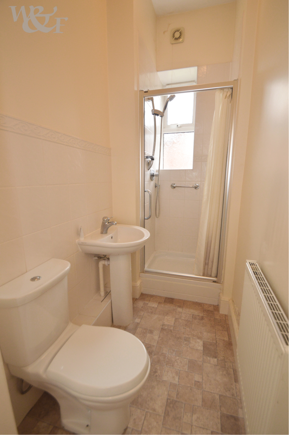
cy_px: 218
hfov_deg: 77.2
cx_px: 144
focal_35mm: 15
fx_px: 181
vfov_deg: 100.4
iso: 400
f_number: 4.5
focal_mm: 10
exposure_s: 1/80
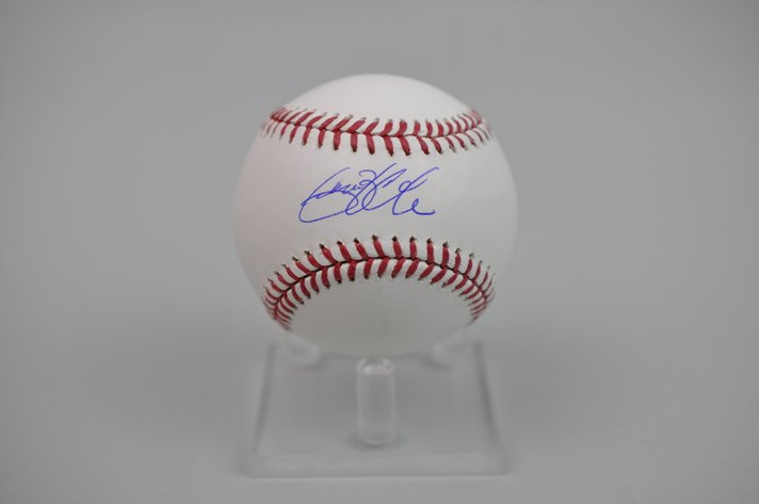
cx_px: 380
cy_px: 252
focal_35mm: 60
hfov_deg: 33.4
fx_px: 1264
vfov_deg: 22.6
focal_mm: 40
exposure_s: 1/80
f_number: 4.5
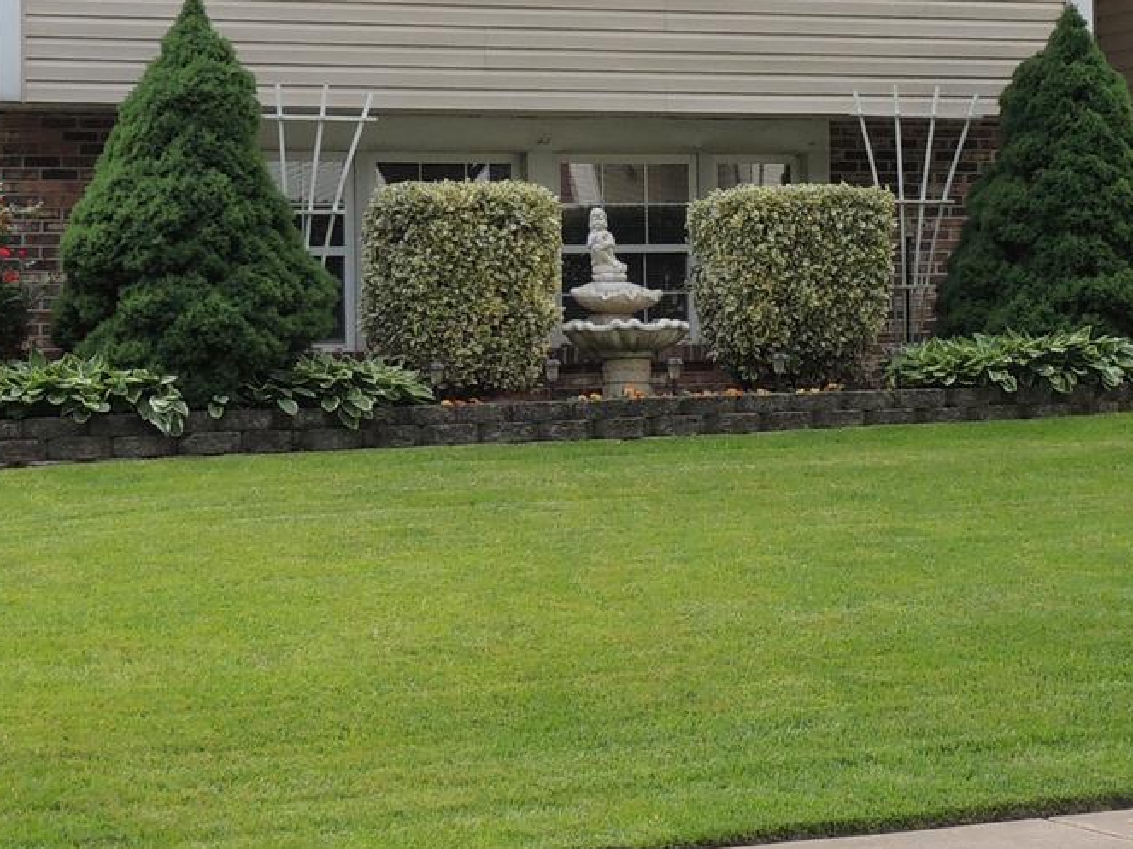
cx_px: 771
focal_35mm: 102
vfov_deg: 14.4
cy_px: 173
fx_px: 3338
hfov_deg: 19.2
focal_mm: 5.8
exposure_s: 1/250
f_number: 3.2
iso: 100
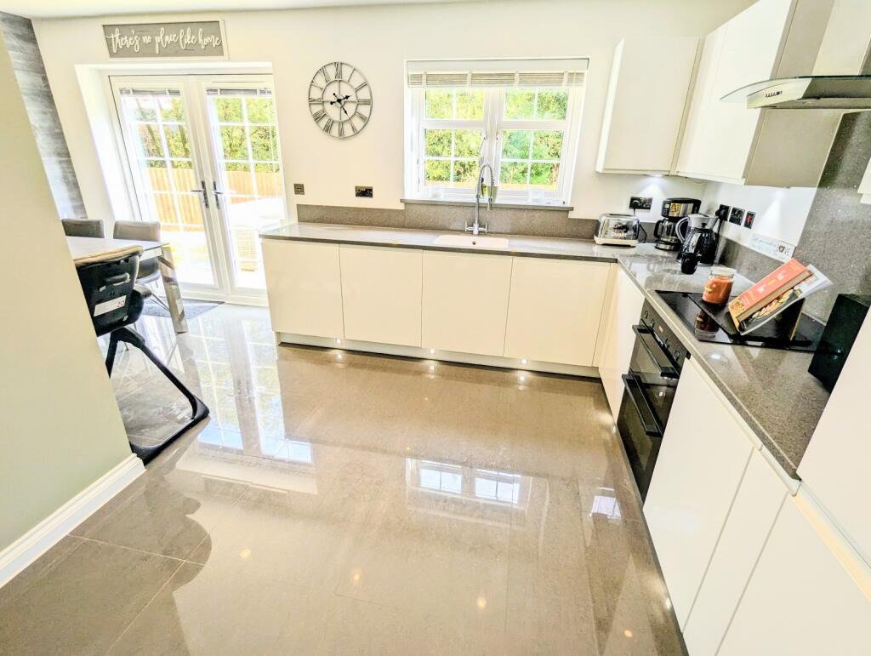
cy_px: 328
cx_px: 436
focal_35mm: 16
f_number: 2.2
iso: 50
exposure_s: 1/112
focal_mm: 2.35
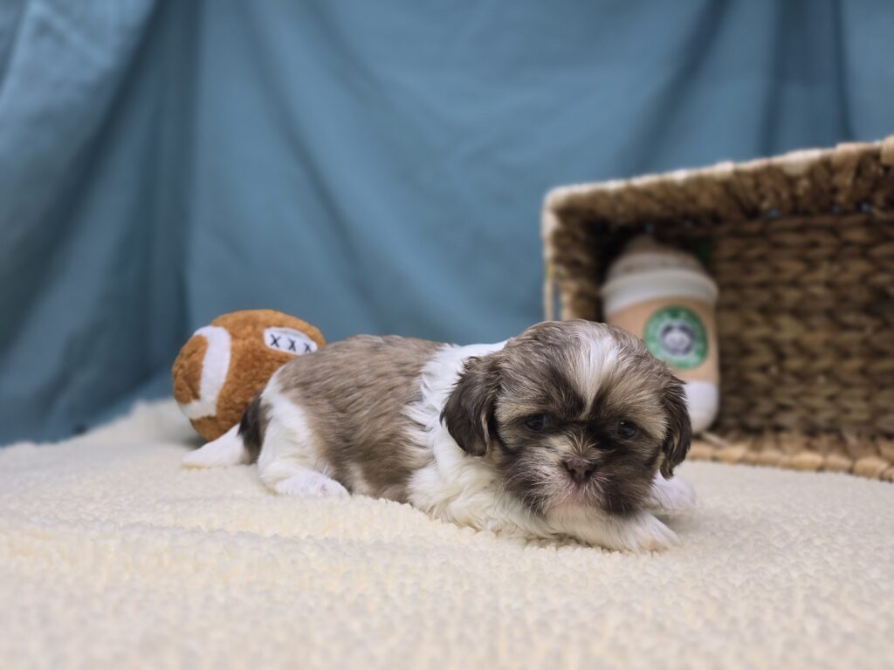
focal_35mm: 23
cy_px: 335
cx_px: 447
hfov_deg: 73.9
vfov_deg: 58.9
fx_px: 594
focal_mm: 6.3
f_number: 1.7
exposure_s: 1/120
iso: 64
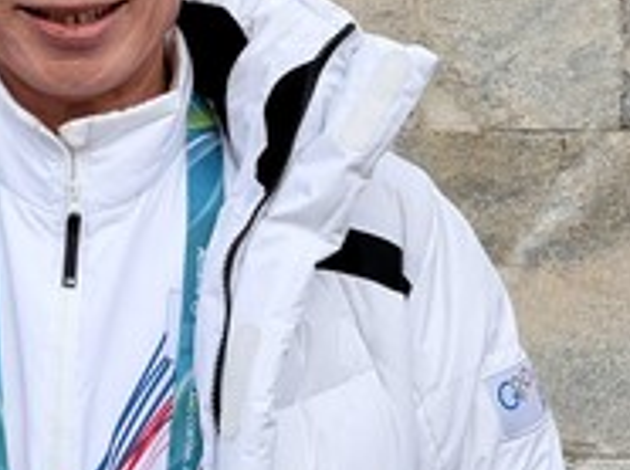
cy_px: -20
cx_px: 34
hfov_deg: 22.6
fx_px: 1527
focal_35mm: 84
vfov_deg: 17.1
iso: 50
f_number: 1.6
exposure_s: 1/1311
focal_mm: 5.96
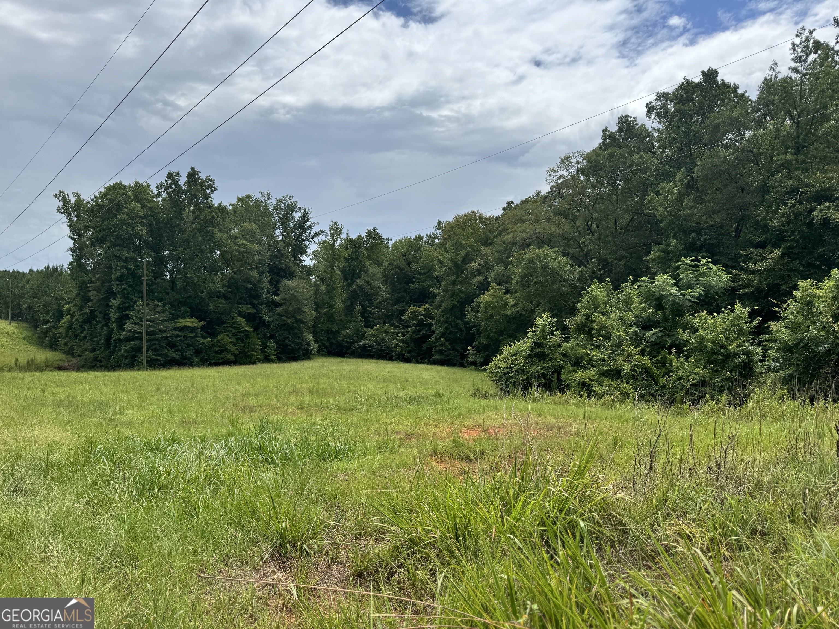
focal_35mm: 24
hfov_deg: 71.6
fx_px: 582
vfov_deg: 56.8
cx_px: 420
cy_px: 314
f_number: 1.78
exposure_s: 1/7937
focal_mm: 6.76
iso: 80
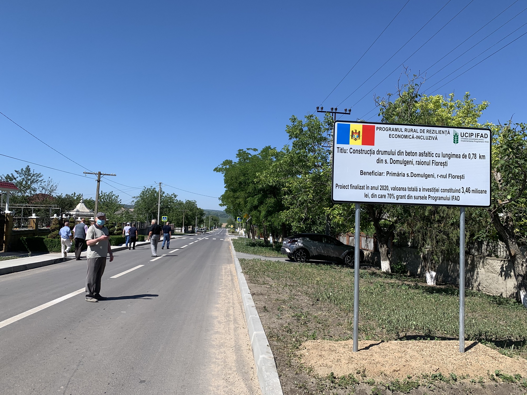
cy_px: 198
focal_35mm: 26
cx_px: 264
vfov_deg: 53.1
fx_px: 396
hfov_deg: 67.3
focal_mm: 4.25
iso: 25
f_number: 1.8
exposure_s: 1/2481
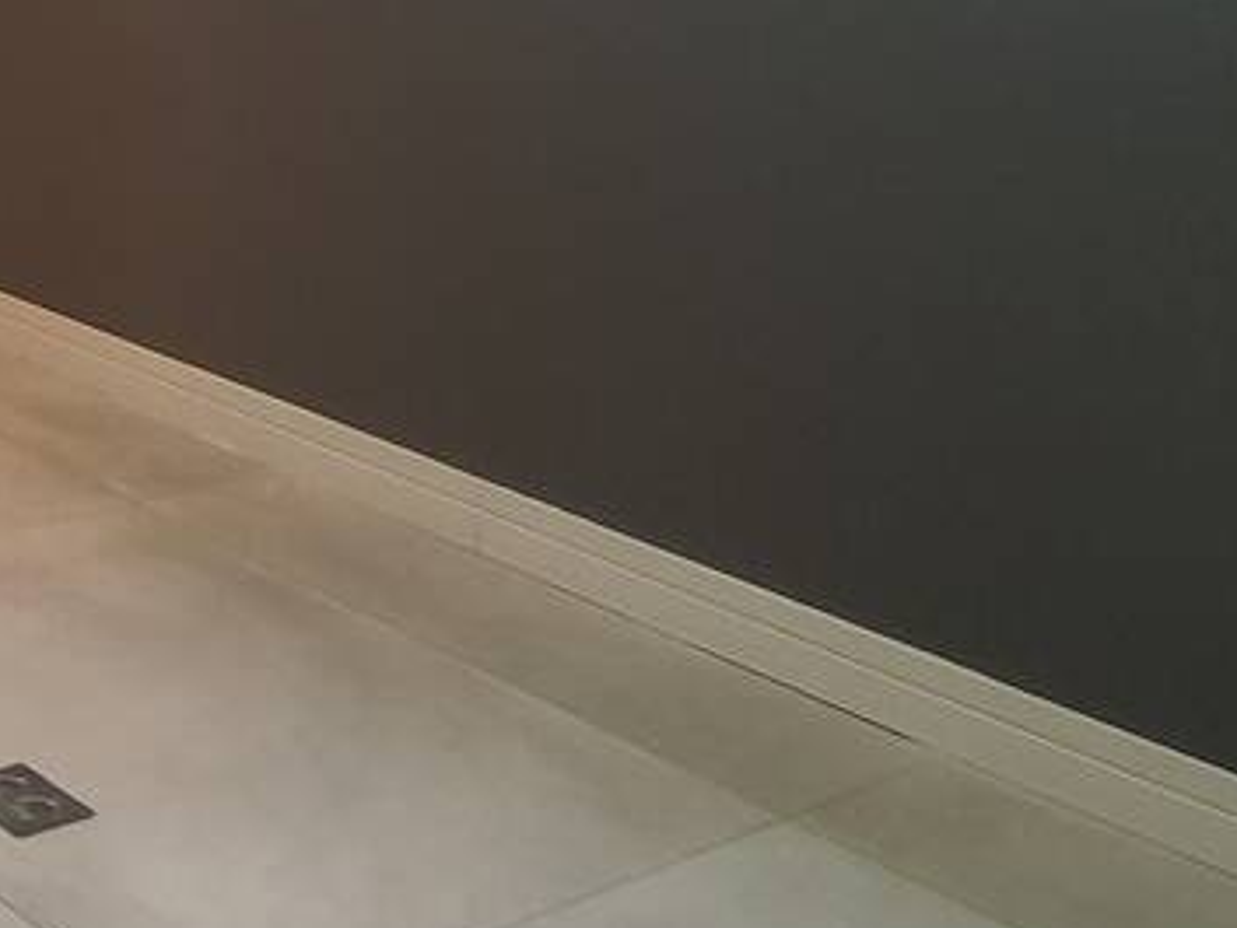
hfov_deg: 26.2
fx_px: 1895
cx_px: -631
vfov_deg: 23.8
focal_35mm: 53
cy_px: -326
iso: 80
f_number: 2.2
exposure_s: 1/60
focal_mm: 1.8
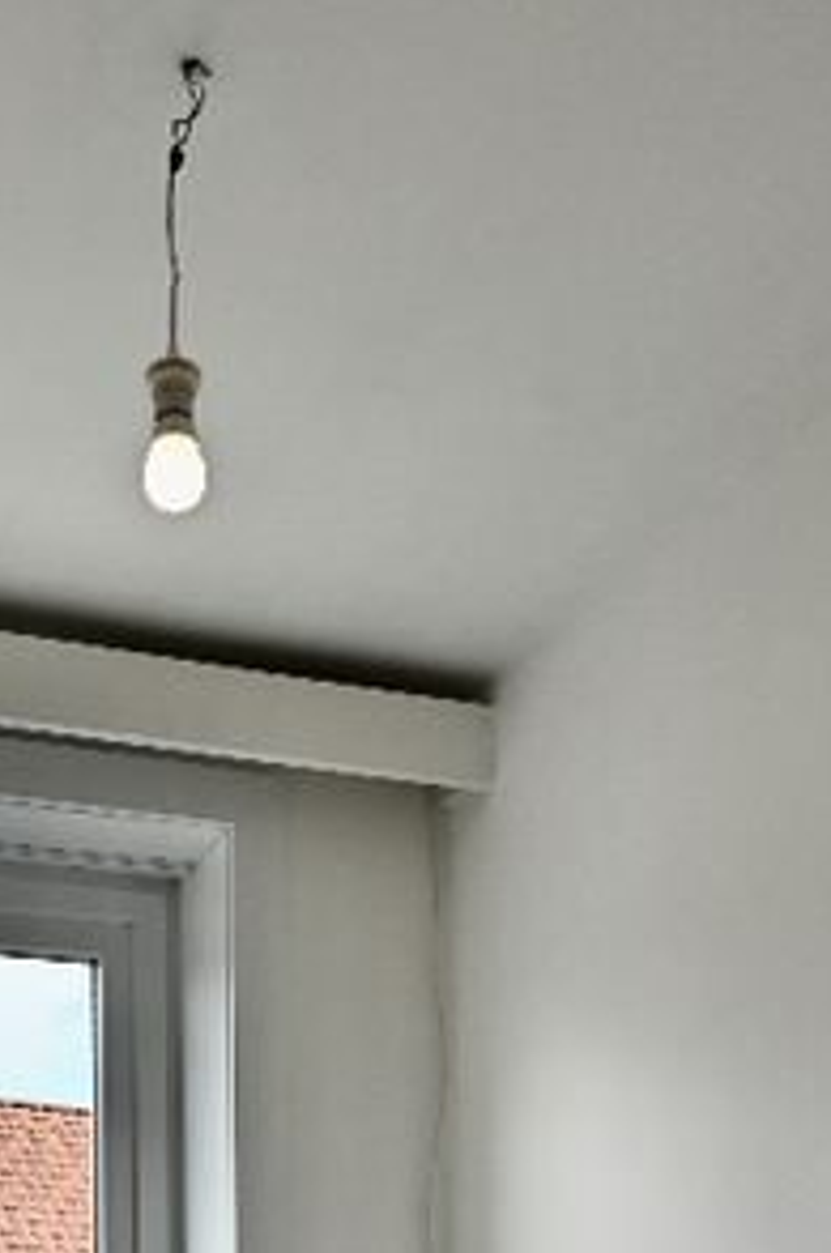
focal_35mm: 49
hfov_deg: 26.8
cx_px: 145
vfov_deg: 33.3
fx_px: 1703
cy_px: 1487
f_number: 5.6
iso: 200
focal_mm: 16
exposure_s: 1/250
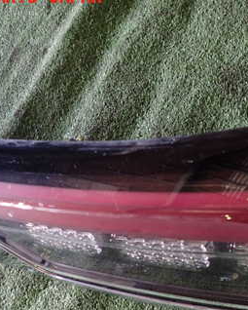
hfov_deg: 31.5
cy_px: 204
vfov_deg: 39.9
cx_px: 217
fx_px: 421
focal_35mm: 46
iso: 200
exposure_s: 1/60
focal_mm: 4.5
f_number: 2
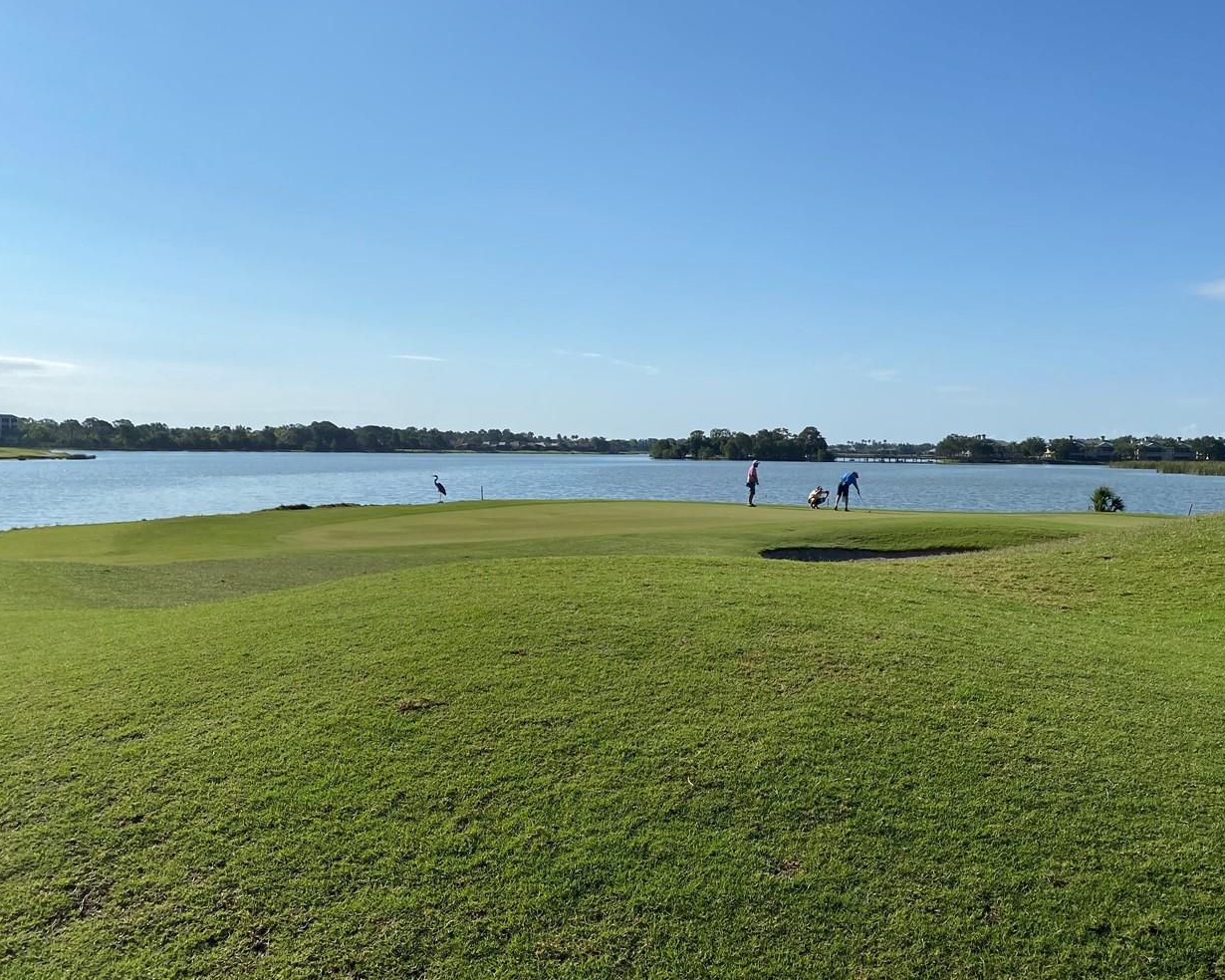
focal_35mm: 33
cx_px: 687
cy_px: 462
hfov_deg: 54.1
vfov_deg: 44.5
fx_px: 1196
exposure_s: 1/5747
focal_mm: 4.25
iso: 32
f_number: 1.8
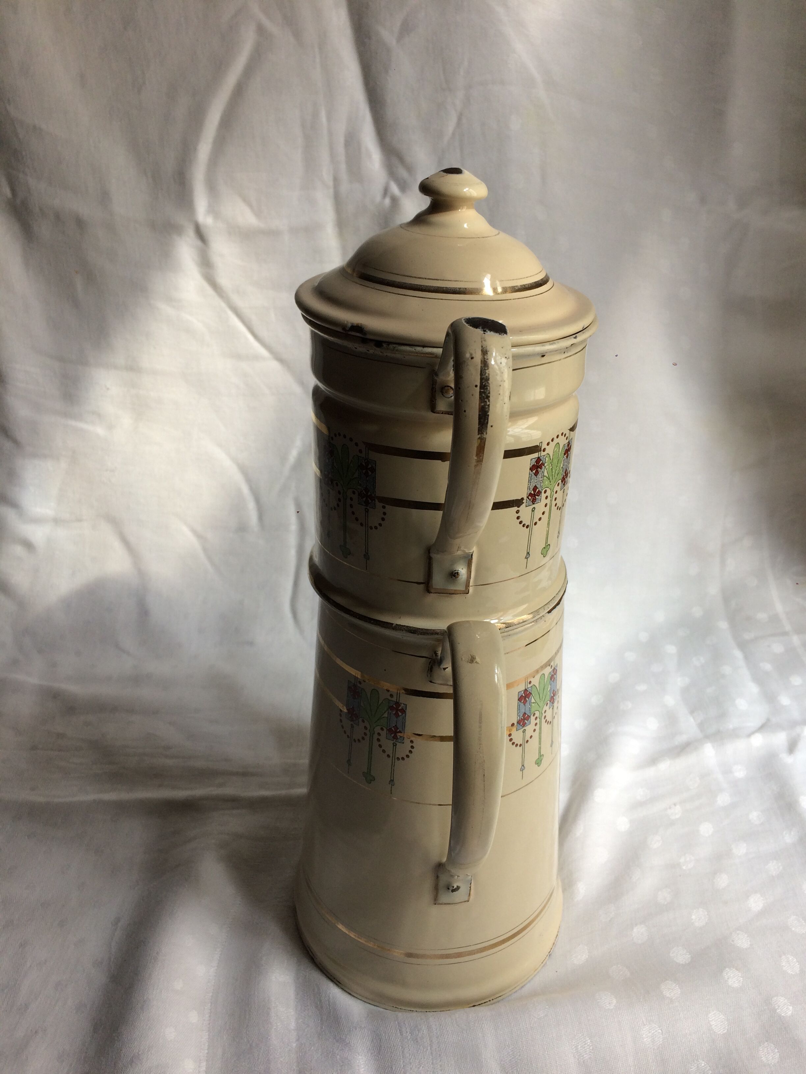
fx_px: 900
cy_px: 537
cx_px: 403
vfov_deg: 61.7
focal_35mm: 29
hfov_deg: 48.2
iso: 40
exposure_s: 1/50
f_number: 2.2
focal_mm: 4.15
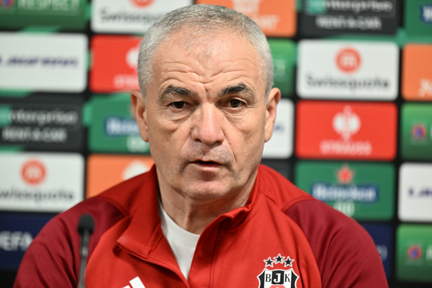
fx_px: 4799
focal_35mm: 400
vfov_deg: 3.4
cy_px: 144
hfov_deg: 5.2
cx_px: 216
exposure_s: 1/200
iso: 2500
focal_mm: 400
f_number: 2.8
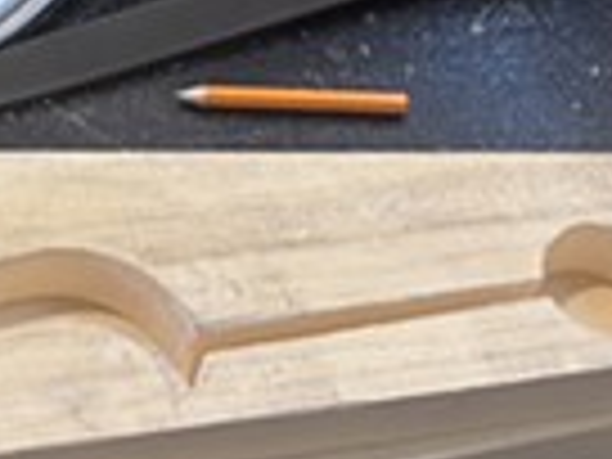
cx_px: -94
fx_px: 2157
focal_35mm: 122
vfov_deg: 12.1
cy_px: 99
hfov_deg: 15.6
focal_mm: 6
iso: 100
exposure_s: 1/60
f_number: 1.6
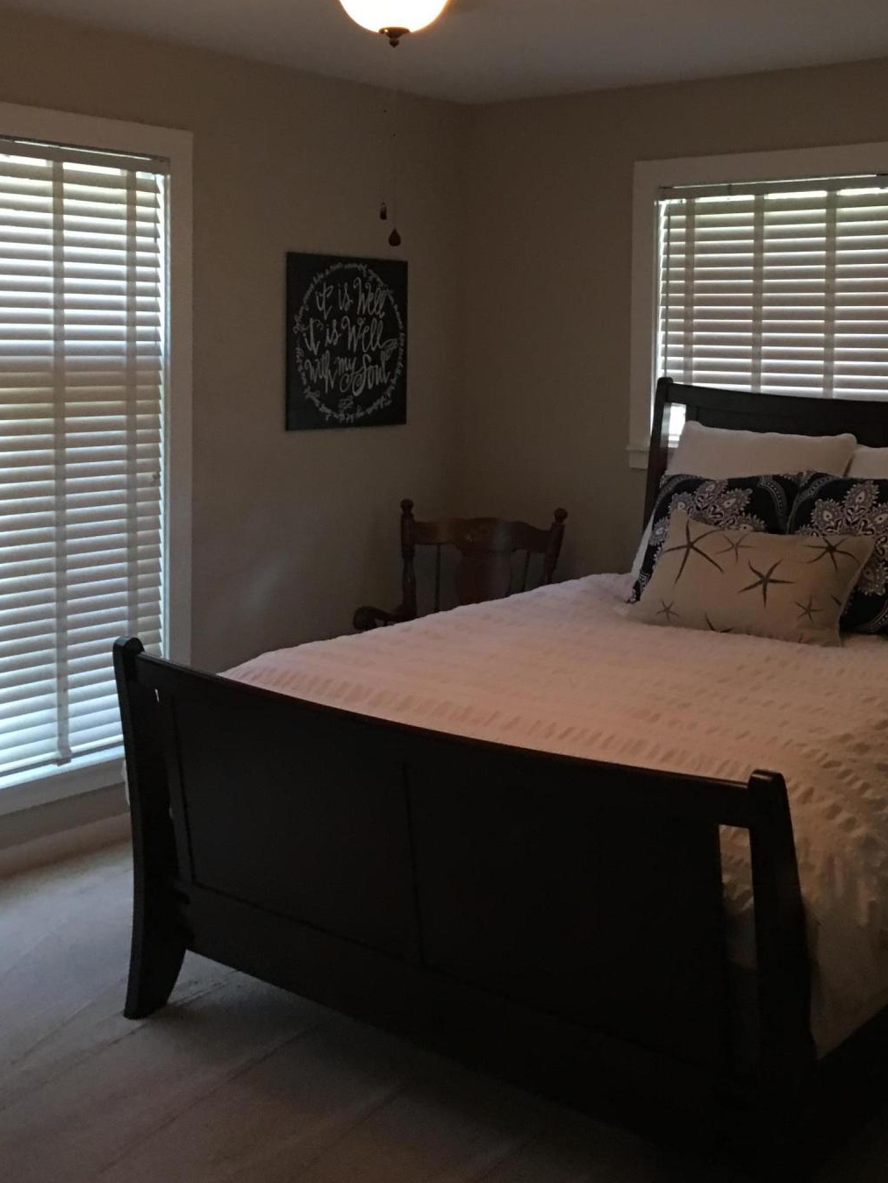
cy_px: 418
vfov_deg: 43.4
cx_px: 473
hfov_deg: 33.6
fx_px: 1471
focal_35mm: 43
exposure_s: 1/15
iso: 100
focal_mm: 4.15
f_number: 2.2
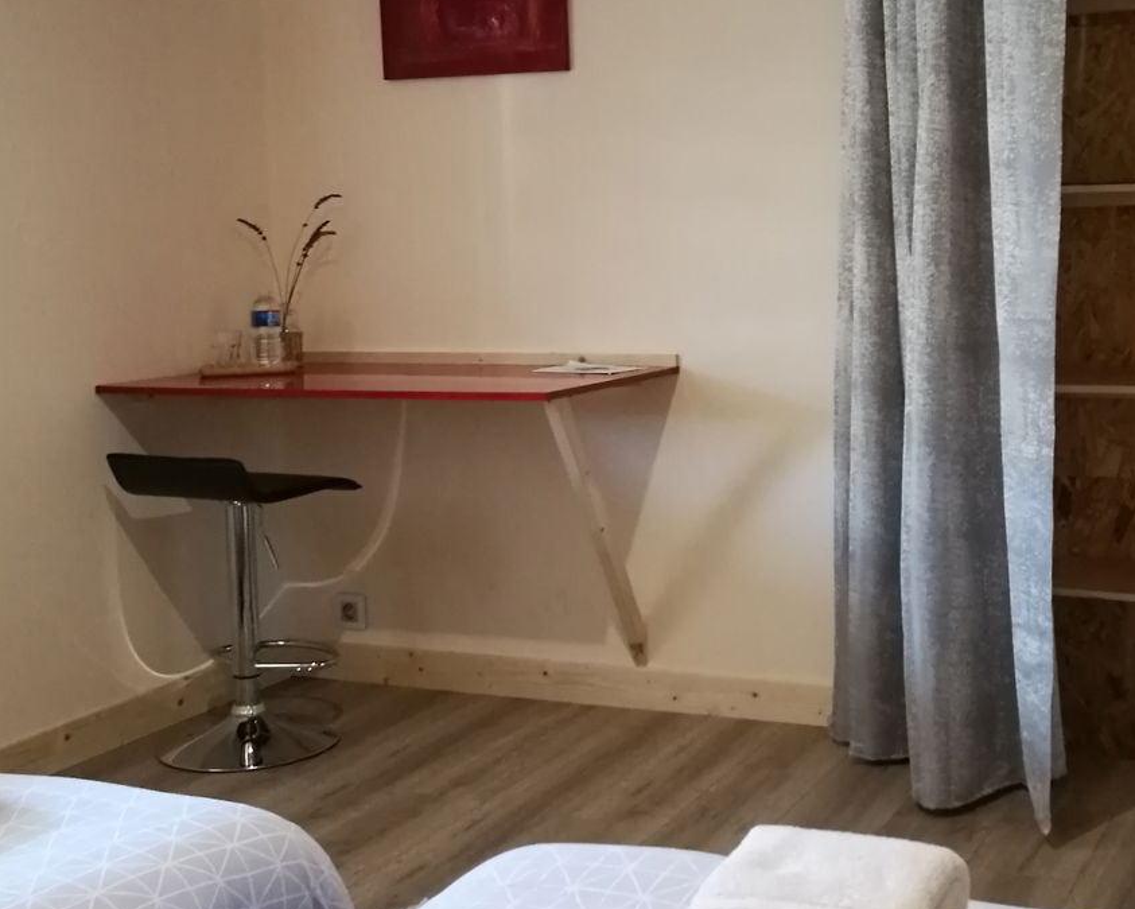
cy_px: 303
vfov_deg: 30.1
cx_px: 774
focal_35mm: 50
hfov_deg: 36.9
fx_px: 1680
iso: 500
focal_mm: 4.5
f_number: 2.2
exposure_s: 1/20
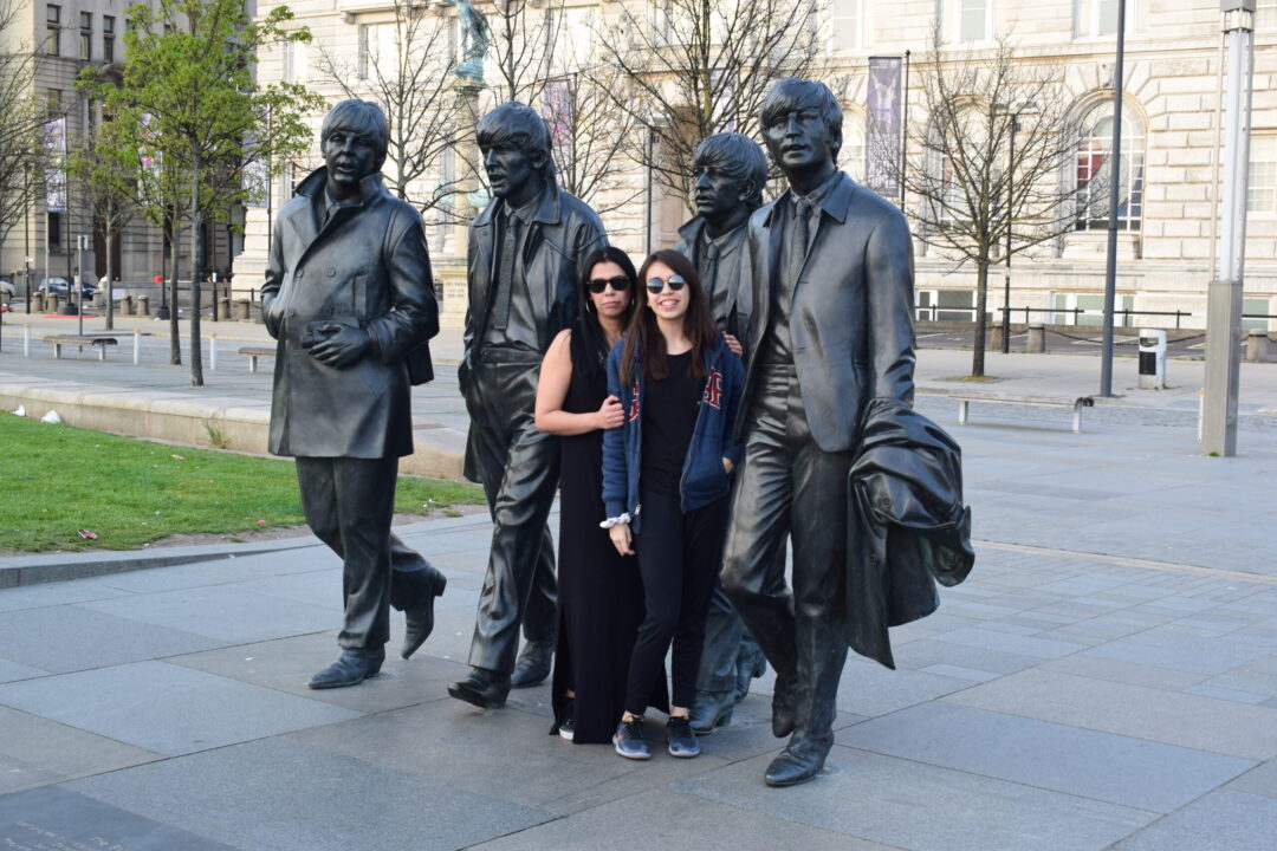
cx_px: 638
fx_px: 1703
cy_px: 426
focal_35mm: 48
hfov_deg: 41.1
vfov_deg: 28.1
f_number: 8
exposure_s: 1/80
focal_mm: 32
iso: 400
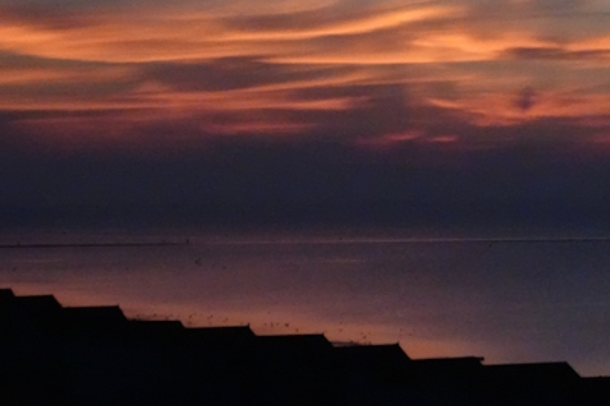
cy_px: 125
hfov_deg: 11.3
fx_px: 3066
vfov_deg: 7.6
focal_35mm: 181
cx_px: 440
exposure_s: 1/160
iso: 6400
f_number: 16
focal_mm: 38.04
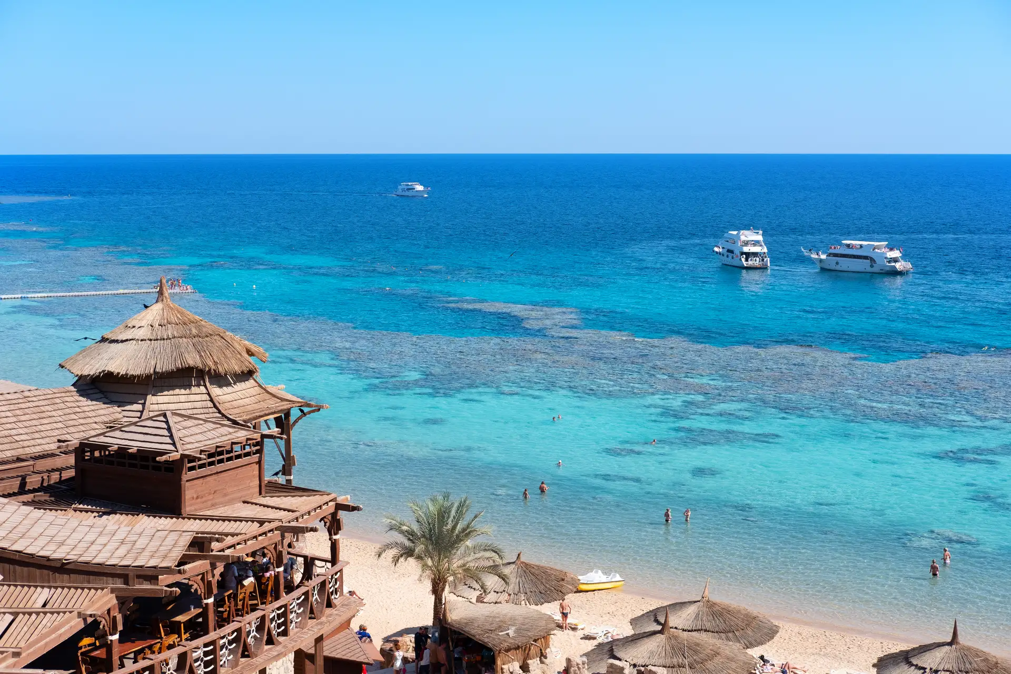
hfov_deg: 37.5
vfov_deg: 25.5
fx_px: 1488
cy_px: 337
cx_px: 506
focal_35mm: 53
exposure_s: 1/1000
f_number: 5.6
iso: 250
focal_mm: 35
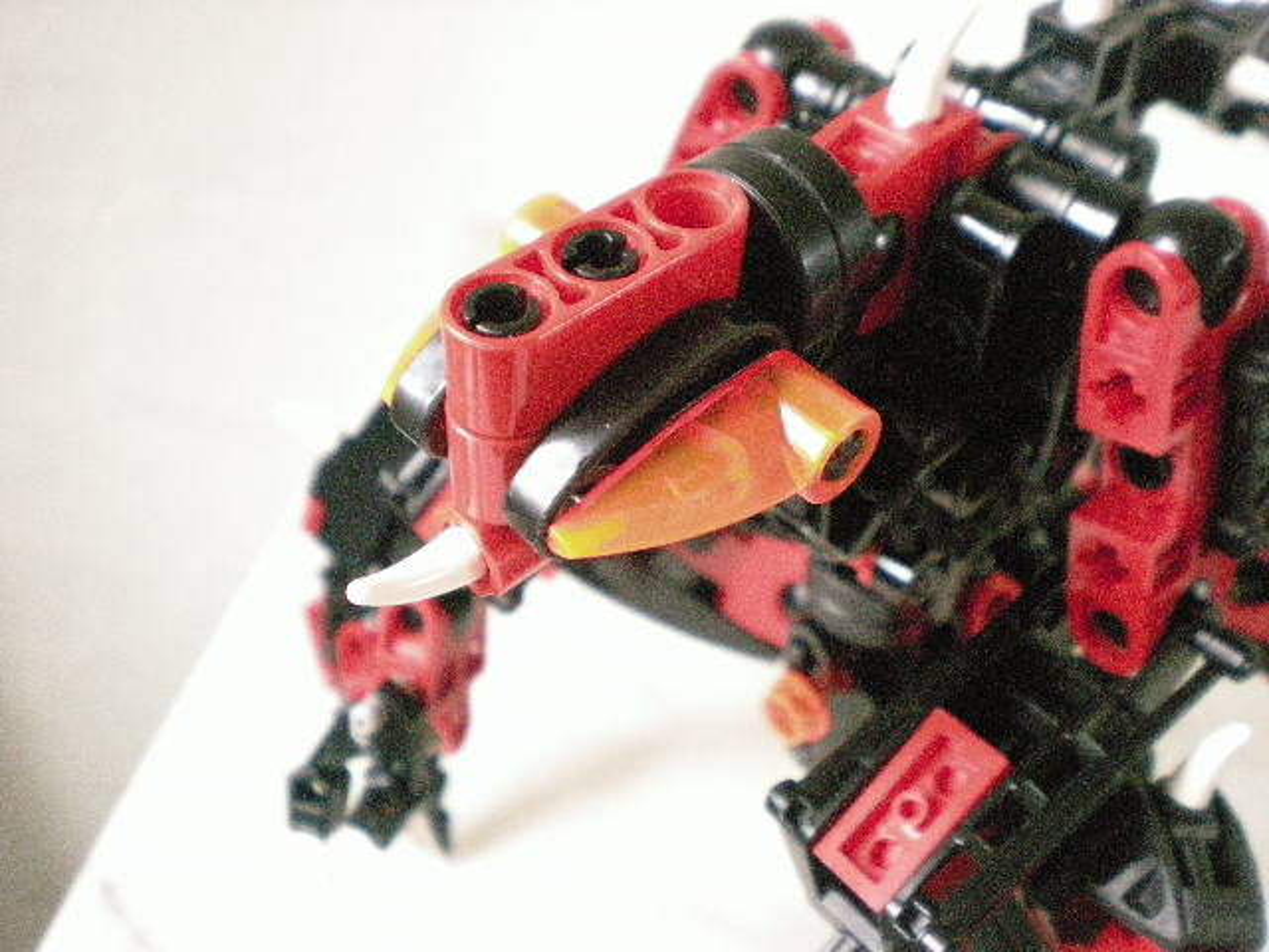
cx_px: 634
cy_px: 476
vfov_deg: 37.7
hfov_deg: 49.0
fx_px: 1393
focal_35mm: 38
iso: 1000
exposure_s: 1/51
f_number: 3.1
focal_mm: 6.3
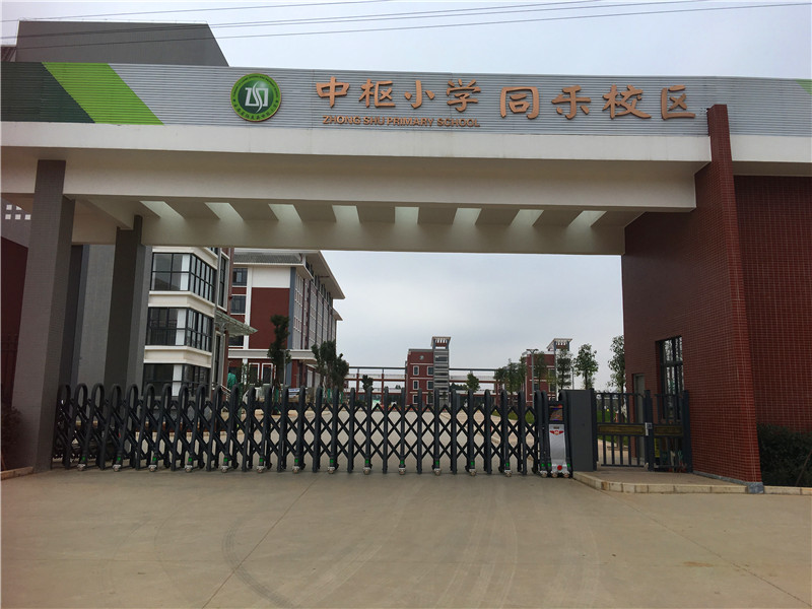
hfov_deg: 61.7
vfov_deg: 48.2
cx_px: 406
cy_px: 304
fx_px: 680
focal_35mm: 29
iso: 25
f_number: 2.2
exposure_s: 1/1040
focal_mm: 4.15
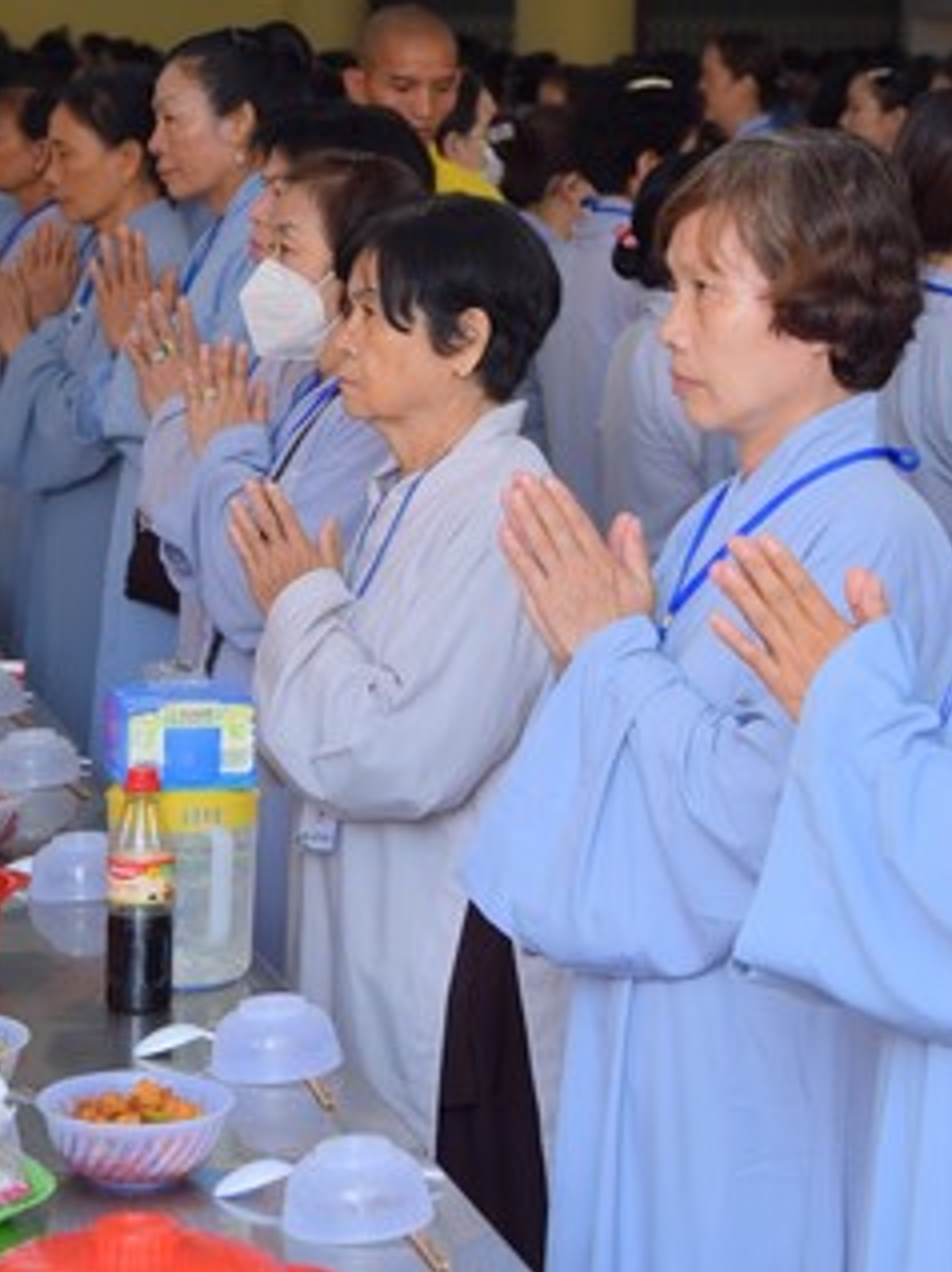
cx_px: 386
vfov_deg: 17.2
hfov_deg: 13.0
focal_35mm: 114
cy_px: 332
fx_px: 4186
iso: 320
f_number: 5
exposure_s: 1/125
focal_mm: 58
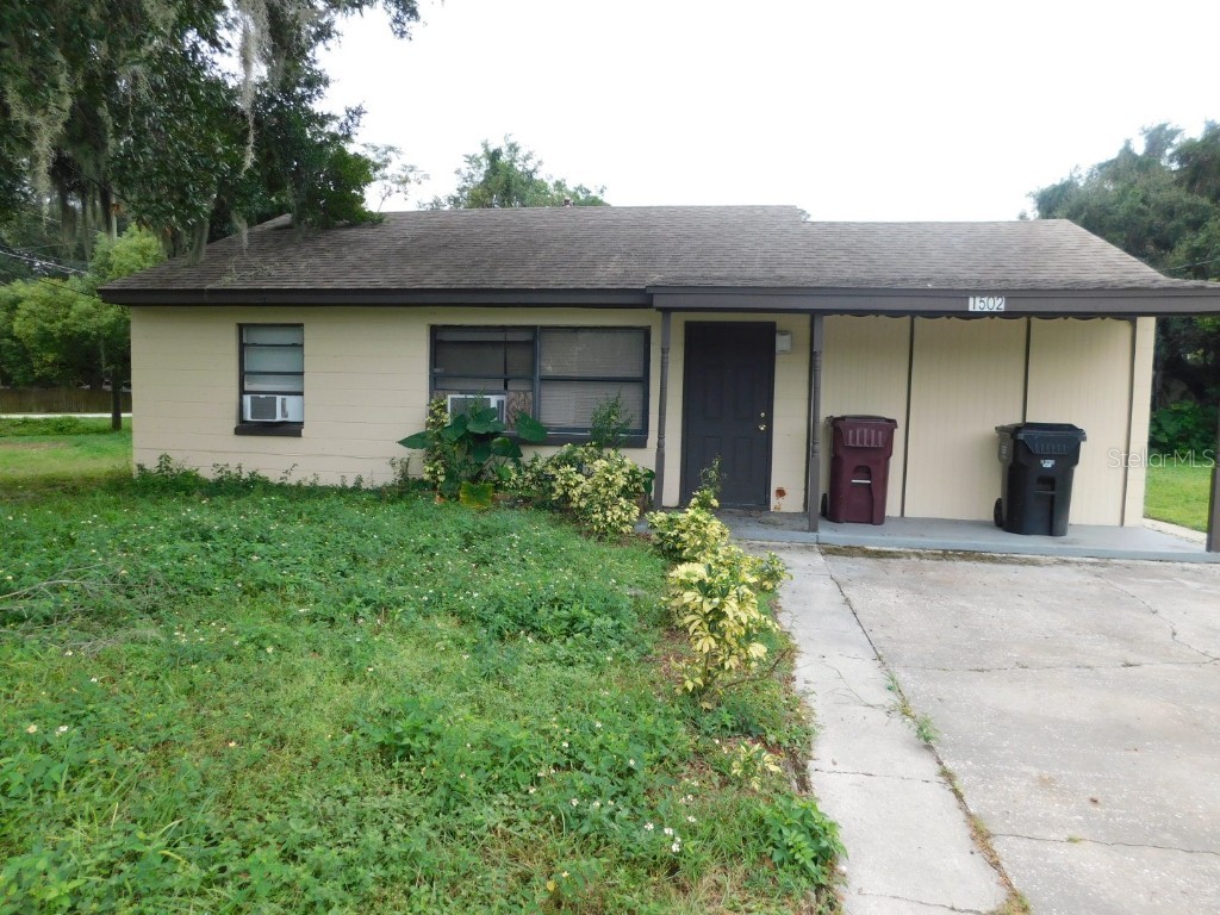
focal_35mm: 23
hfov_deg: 73.9
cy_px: 458
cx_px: 610
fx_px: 811
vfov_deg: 58.9
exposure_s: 1/400
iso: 125
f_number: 3
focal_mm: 4
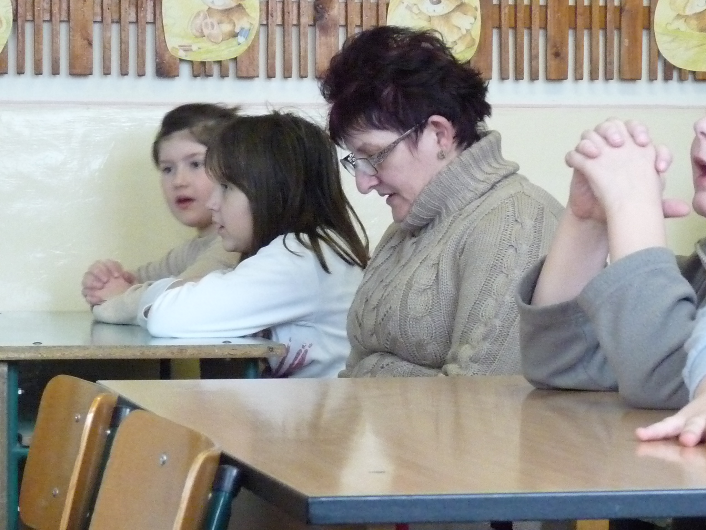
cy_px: 265
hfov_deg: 15.3
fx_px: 2631
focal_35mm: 129
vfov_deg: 11.5
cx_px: 353
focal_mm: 12.8
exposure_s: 1/40
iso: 800
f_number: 3.4
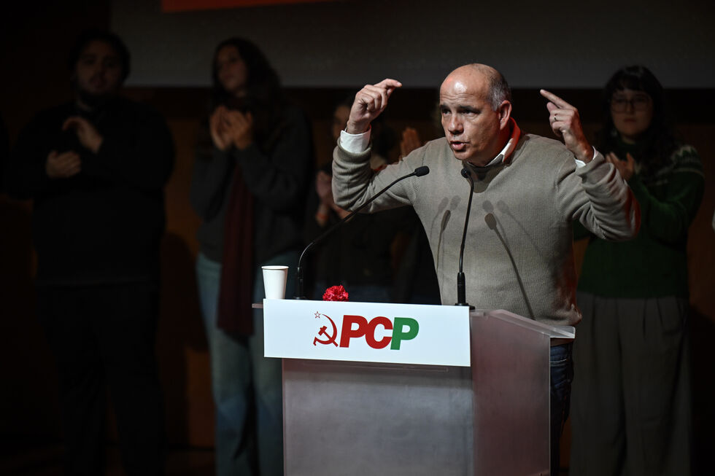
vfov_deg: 6.9
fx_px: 3971
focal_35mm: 200
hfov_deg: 10.3
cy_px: 238
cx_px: 358
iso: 2000
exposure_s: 1/500
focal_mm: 200
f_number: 3.5
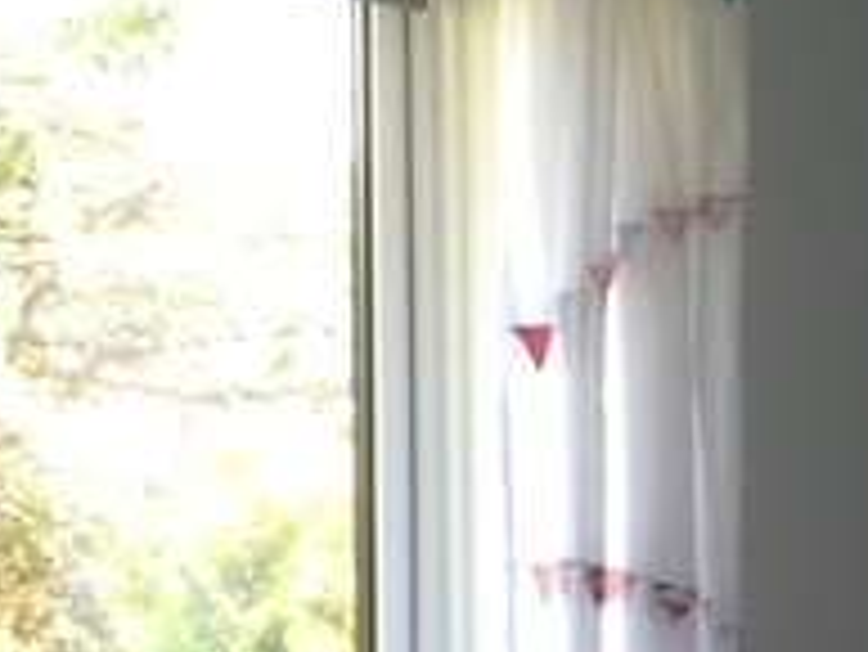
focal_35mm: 154
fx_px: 3864
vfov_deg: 9.3
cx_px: 1583
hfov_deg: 11.8
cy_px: 1097
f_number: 2.2
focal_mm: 4.15
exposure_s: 1/50
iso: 40
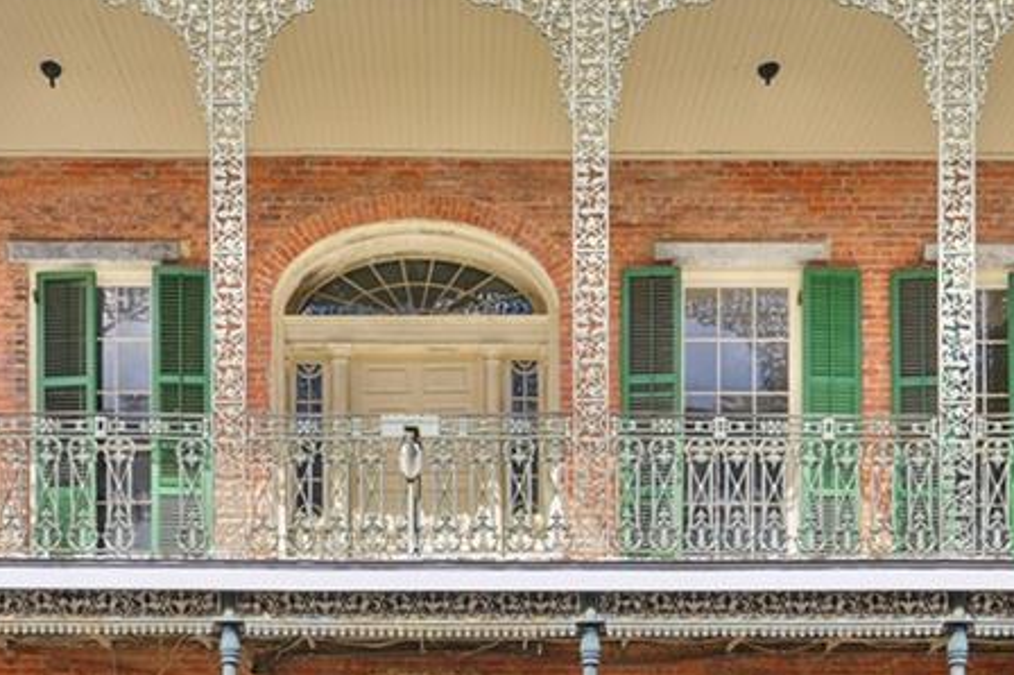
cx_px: 459
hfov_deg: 41.1
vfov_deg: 27.2
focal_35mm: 48
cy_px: 589
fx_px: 1351
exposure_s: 1/250
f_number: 13
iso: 400
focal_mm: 21
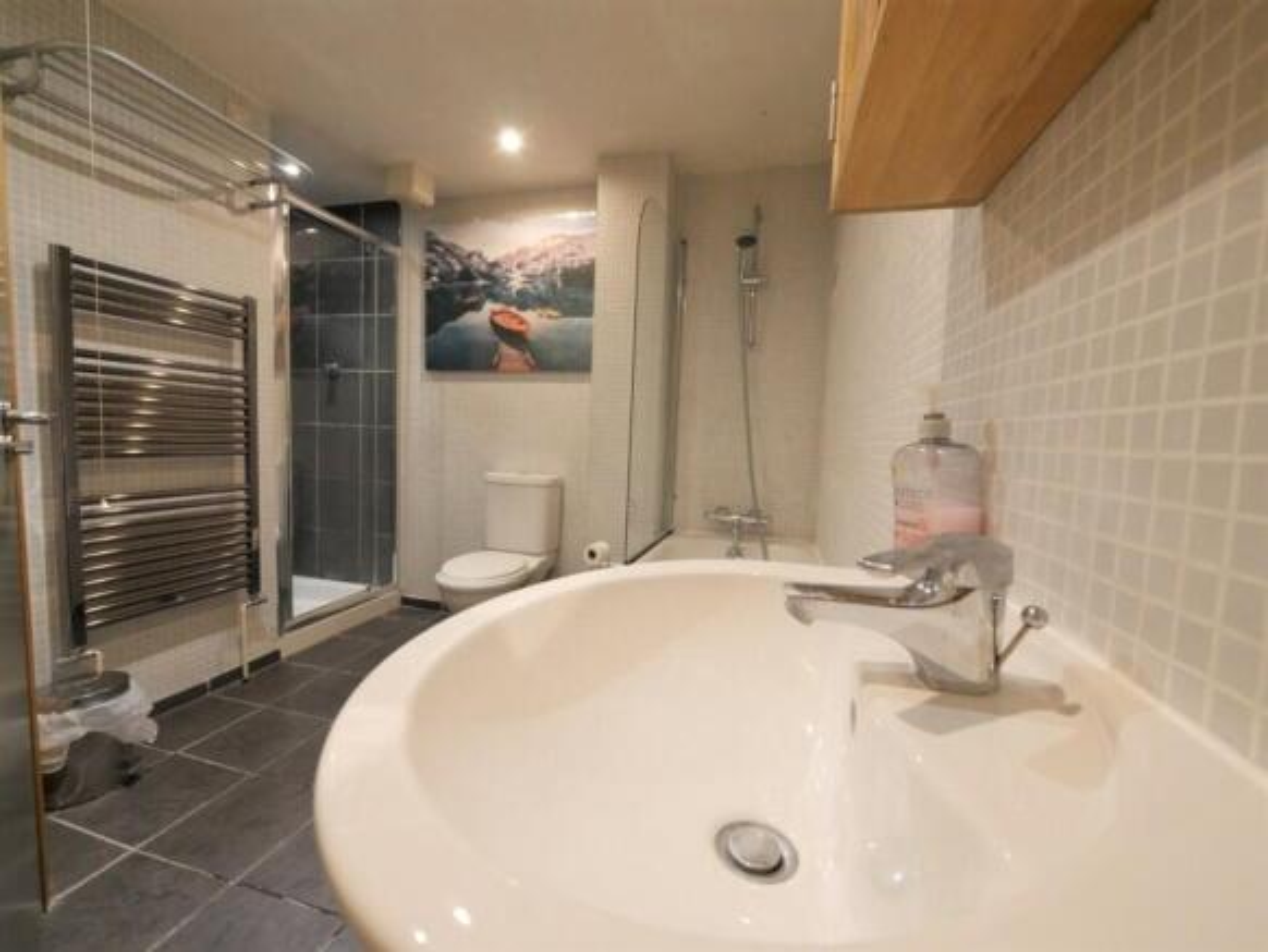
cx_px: 634
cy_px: 476
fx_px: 513
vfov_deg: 85.7
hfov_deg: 102.0
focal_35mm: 14
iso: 3200
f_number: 4
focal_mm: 7
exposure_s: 1/60
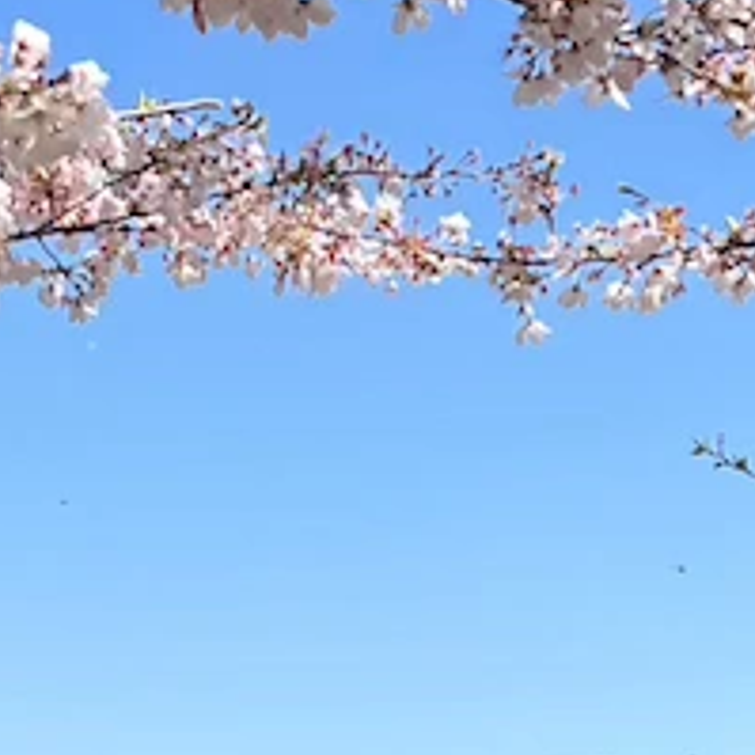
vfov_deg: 13.8
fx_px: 3035
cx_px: 178
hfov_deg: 14.1
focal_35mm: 123
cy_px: 875
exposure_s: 1/3831
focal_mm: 5.7
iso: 50
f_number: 1.5
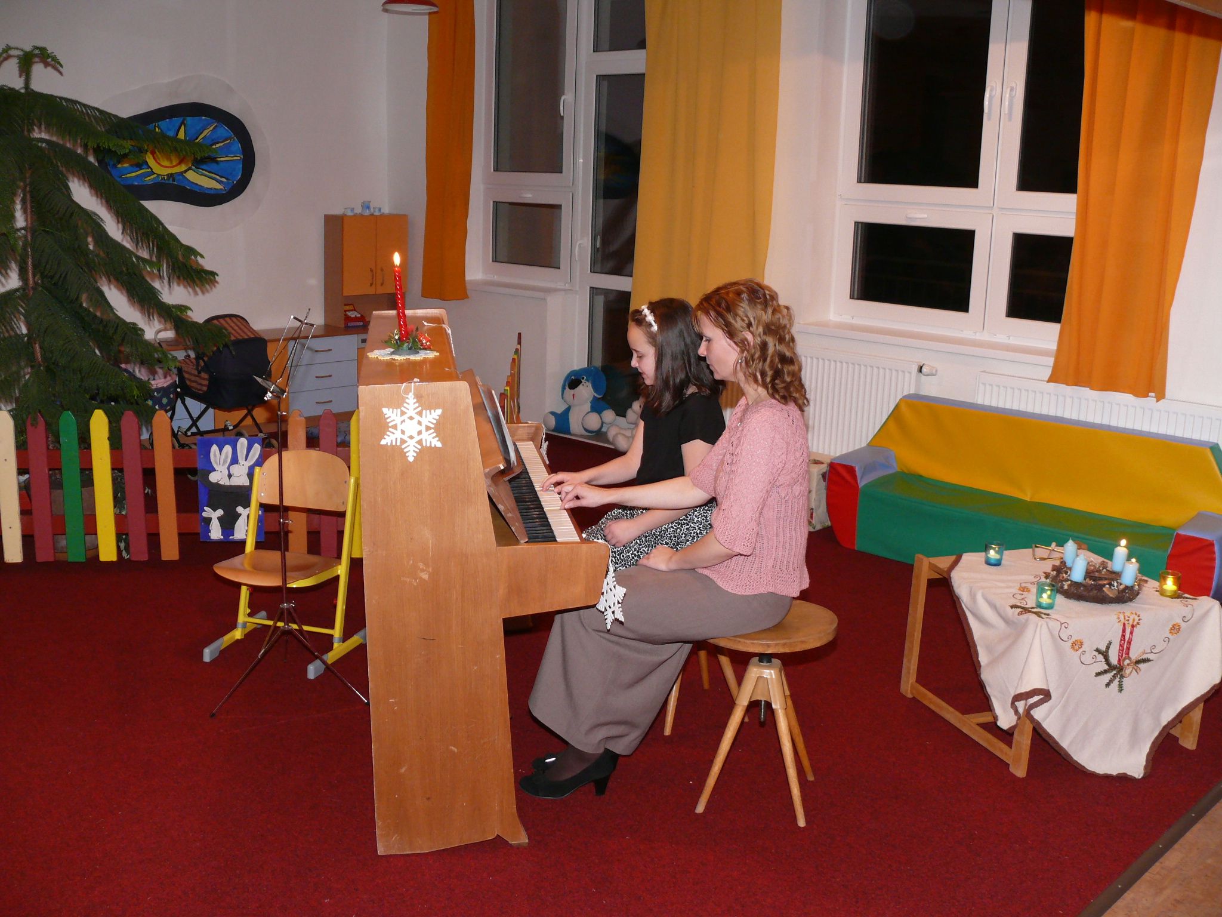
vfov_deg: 40.7
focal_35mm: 35
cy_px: 458
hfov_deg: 52.6
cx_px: 611
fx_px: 1236
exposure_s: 1/30
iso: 200
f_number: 2.8
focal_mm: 7.4
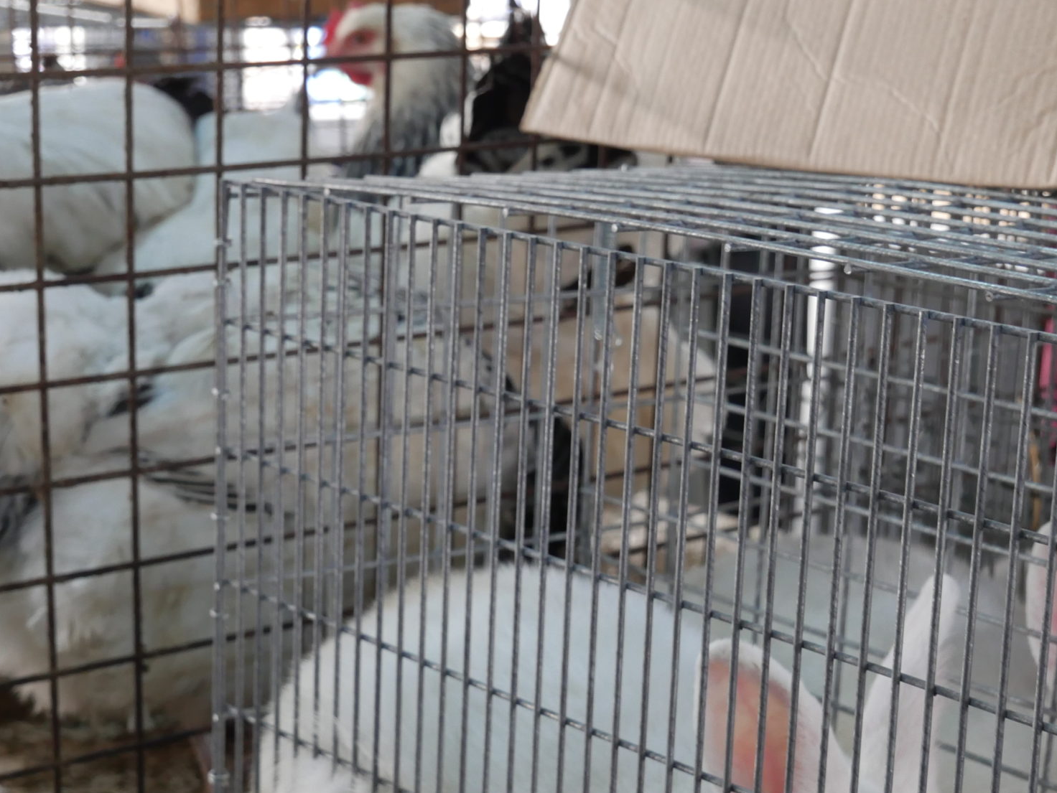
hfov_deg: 24.4
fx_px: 2444
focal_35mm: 80
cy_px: 619
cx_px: 505
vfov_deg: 18.3
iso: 800
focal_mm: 23
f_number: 4.3
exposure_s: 1/60
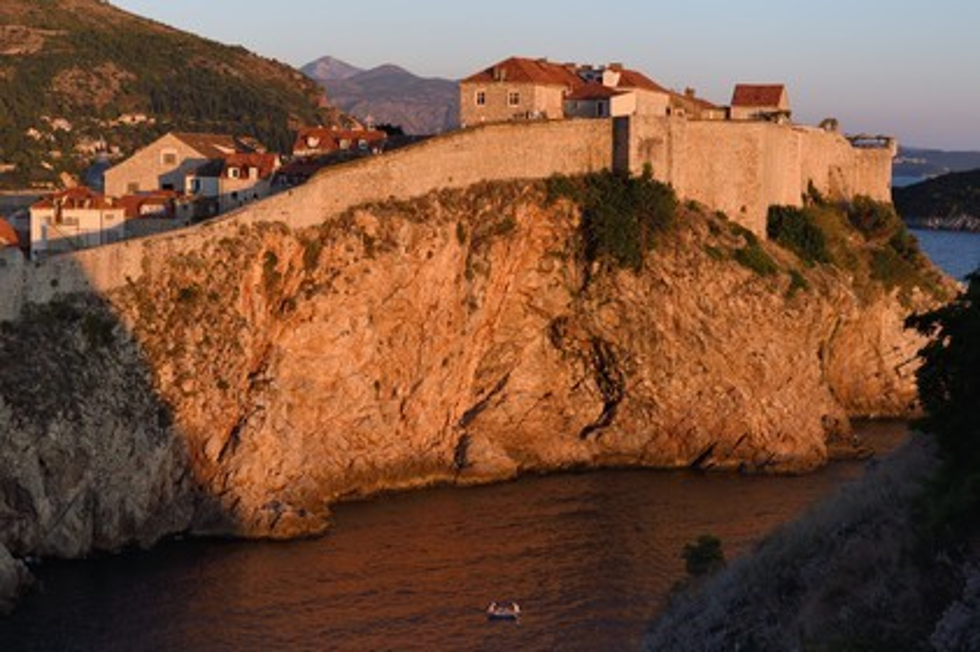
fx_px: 1904
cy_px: 326
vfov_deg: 19.4
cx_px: 490
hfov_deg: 28.9
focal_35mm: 70
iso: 200
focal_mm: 70
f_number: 9
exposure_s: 1/160
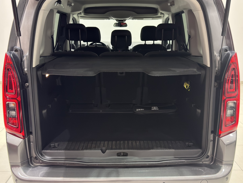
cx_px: 122
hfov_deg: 52.6
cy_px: 92
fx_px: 246
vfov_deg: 40.7
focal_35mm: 35
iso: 160
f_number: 1.78
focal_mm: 6.76
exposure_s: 1/50
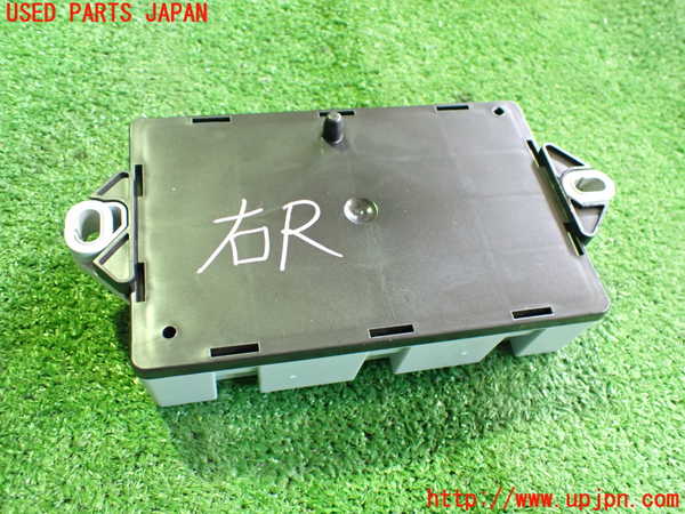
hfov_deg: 60.0
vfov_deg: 46.8
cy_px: 257
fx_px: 594
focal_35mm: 30
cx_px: 342
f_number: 2.3
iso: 1000
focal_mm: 5.4
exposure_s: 1/30
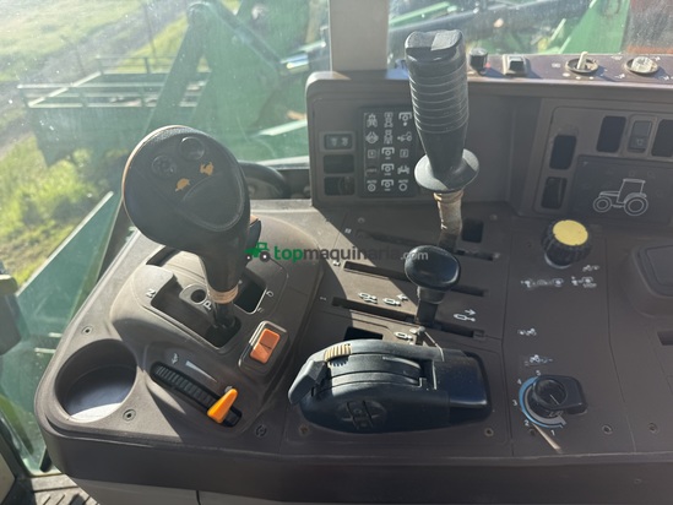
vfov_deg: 56.8
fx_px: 467
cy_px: 252
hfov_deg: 71.6
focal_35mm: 24
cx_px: 336
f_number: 1.78
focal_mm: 6.76
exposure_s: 1/898
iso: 80
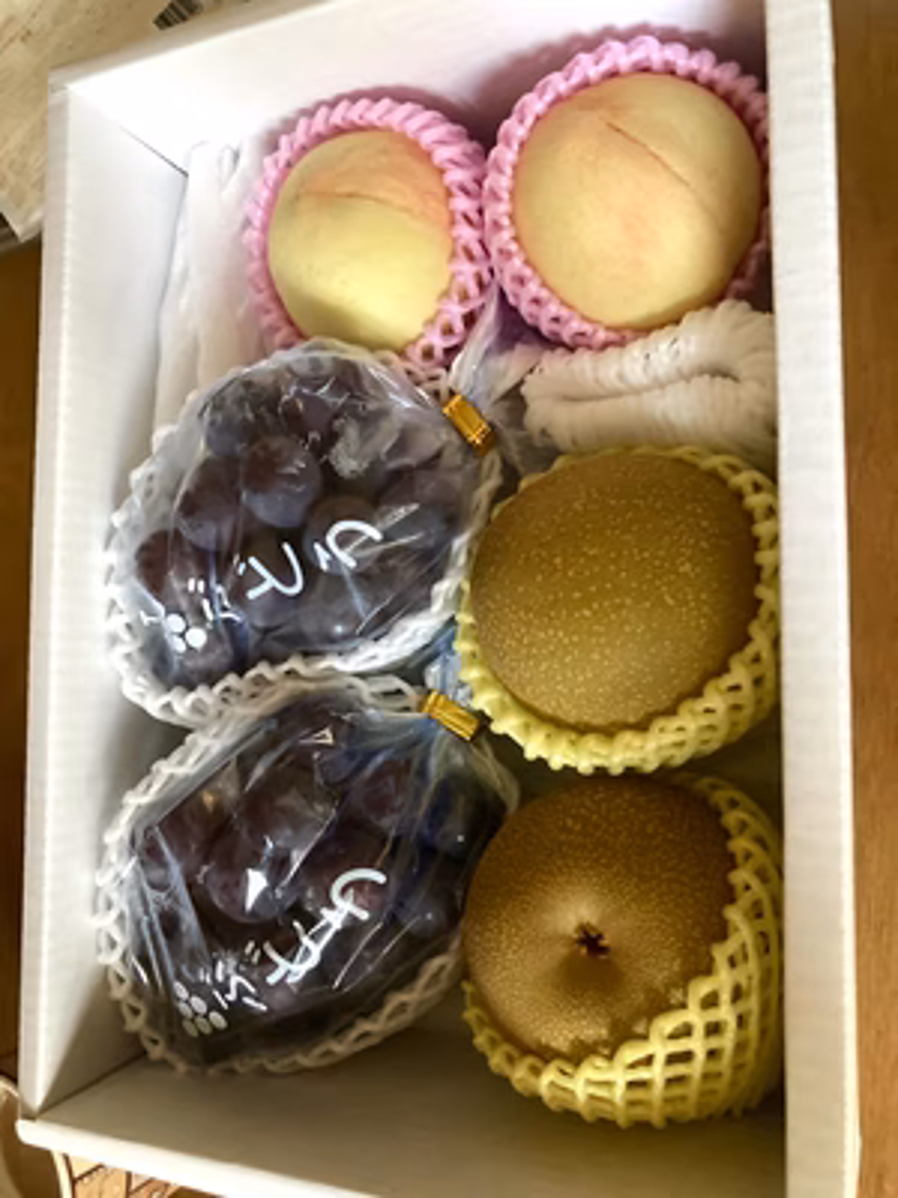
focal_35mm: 28
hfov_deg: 49.7
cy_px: 599
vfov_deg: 63.4
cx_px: 449
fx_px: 968
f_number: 1.8
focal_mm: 3.99
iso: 500
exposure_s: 1/30
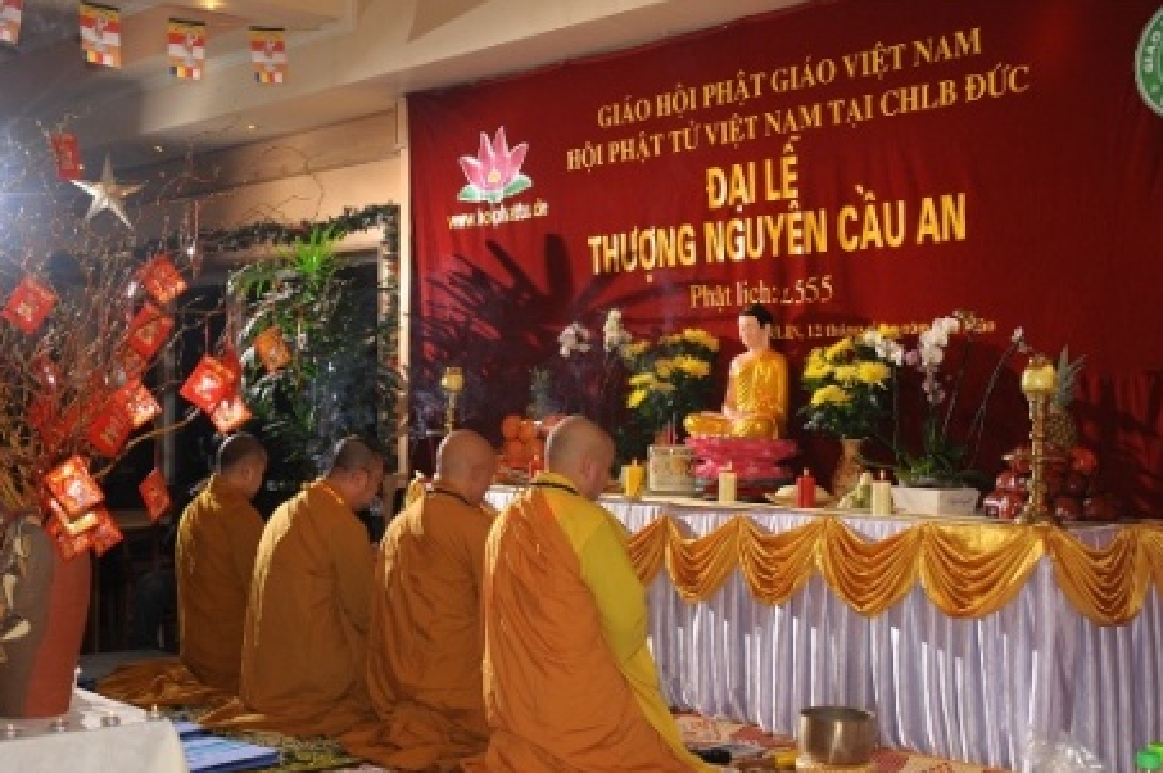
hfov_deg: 37.6
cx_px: 596
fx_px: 1710
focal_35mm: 53
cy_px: 421
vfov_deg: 25.5
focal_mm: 48
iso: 800
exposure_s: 1/125
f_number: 13
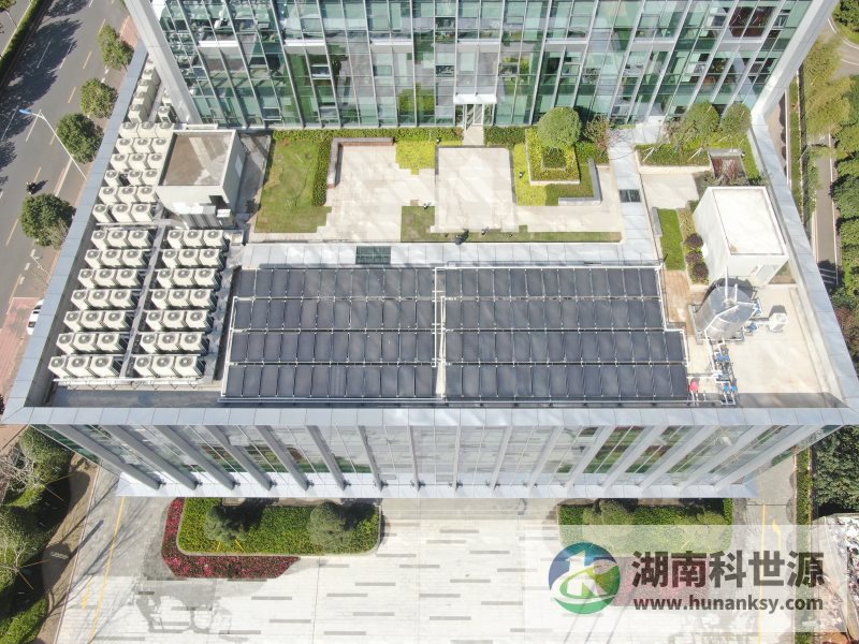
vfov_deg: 56.8
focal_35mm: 24
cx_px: 430
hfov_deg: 71.6
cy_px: 322
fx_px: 596
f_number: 2.8
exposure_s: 1/800
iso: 100
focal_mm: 4.39
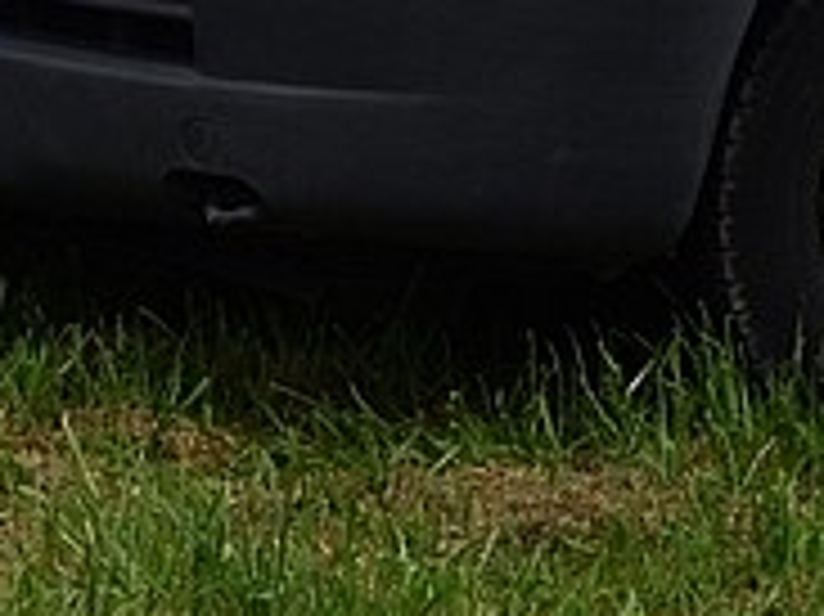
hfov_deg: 6.0
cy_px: -629
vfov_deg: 4.5
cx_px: 1391
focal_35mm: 327
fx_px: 7779
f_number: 13
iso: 200
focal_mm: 46
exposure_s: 1/640
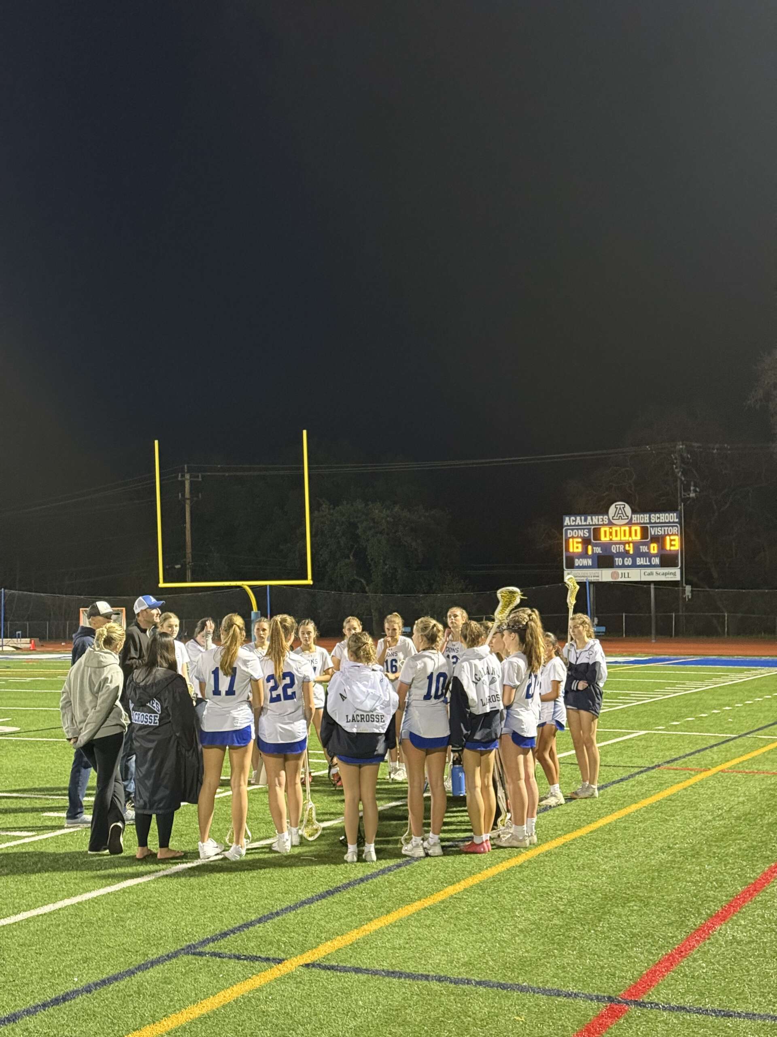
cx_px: 388
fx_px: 1437
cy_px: 518
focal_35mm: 48
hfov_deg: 30.3
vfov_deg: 39.7
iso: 400
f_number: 1.78
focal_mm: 6.76
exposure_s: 1/40
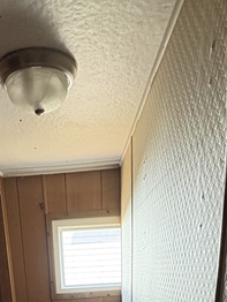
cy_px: 402
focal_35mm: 41
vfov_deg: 32.7
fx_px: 358
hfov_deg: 34.9
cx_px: 76
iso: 250
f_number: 2.2
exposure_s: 1/60
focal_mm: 2.22
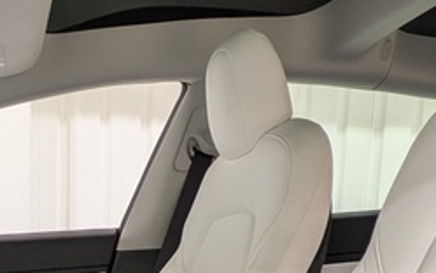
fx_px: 725
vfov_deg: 18.9
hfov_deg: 31.5
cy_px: 401
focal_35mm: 61
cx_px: 26
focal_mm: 1.83
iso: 57
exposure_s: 1/25
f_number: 2.2
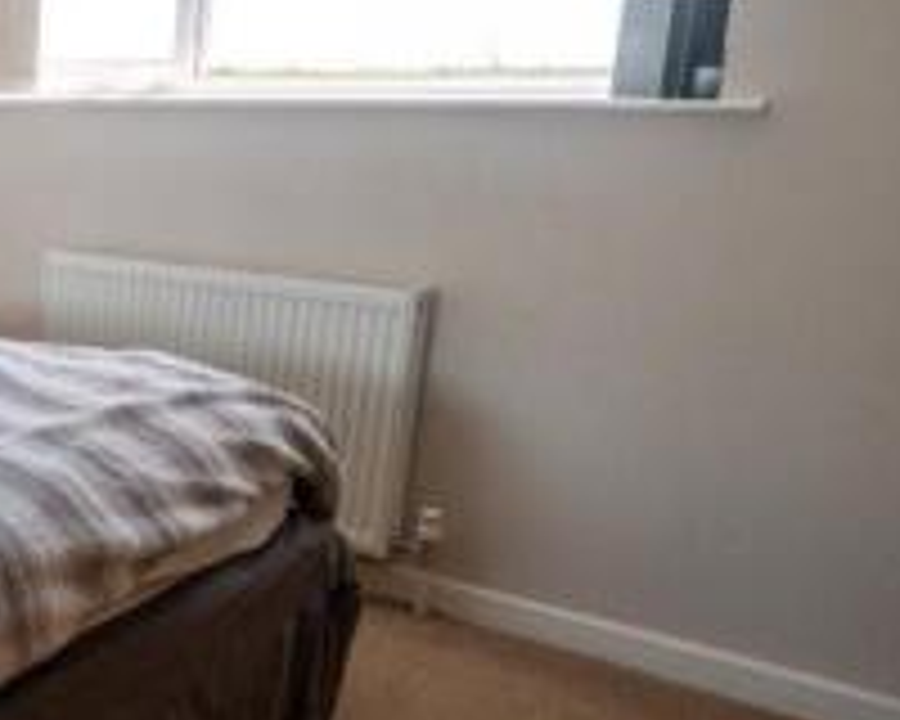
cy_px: 349
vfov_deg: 34.9
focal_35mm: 43
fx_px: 1145
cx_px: -331
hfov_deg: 31.0
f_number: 4
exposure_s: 1/640
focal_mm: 14
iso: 500
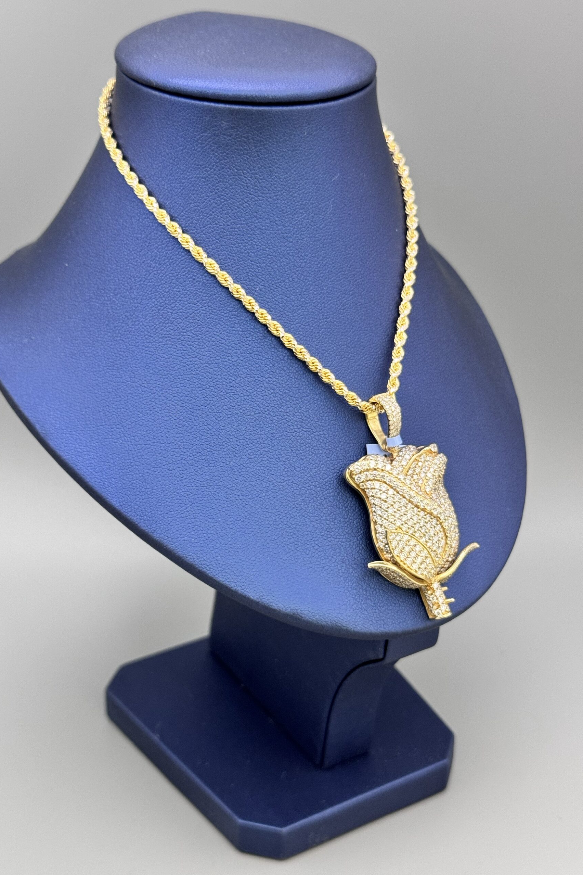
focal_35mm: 50
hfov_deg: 27.0
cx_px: 265
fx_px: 1214
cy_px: 438
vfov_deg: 39.6
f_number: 1.78
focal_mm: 6.86
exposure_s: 1/40
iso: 250
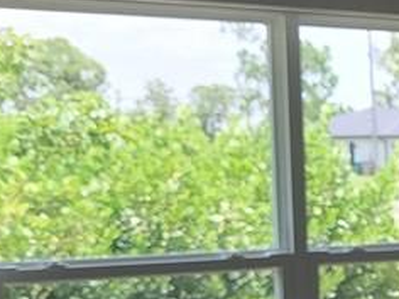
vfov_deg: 12.9
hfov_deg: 15.2
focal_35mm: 113
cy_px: 316
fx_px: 1302
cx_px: 705
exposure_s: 1/171
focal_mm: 5.4
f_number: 1.8
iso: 50
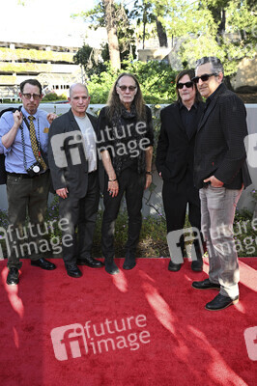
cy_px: 193
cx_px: 128
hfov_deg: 37.8
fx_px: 375
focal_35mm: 35
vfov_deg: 54.5
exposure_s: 1/320
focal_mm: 35
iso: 640
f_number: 5.6
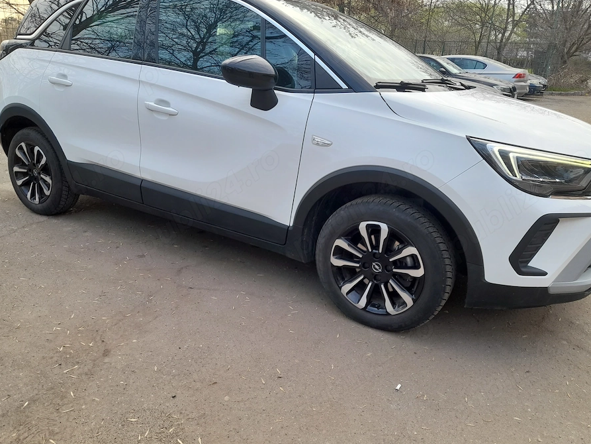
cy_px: 215
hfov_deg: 63.4
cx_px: 285
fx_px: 478
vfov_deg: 49.7
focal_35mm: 28
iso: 32
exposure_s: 1/100
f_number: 2
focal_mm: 4.6
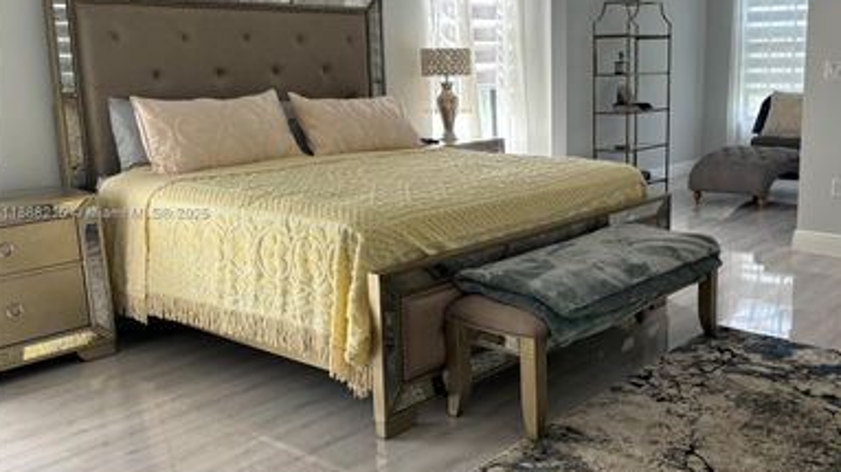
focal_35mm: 37
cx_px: 538
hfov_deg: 53.3
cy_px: 214
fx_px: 825
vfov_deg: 31.9
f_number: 1.6
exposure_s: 1/91
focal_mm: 5.96
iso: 125
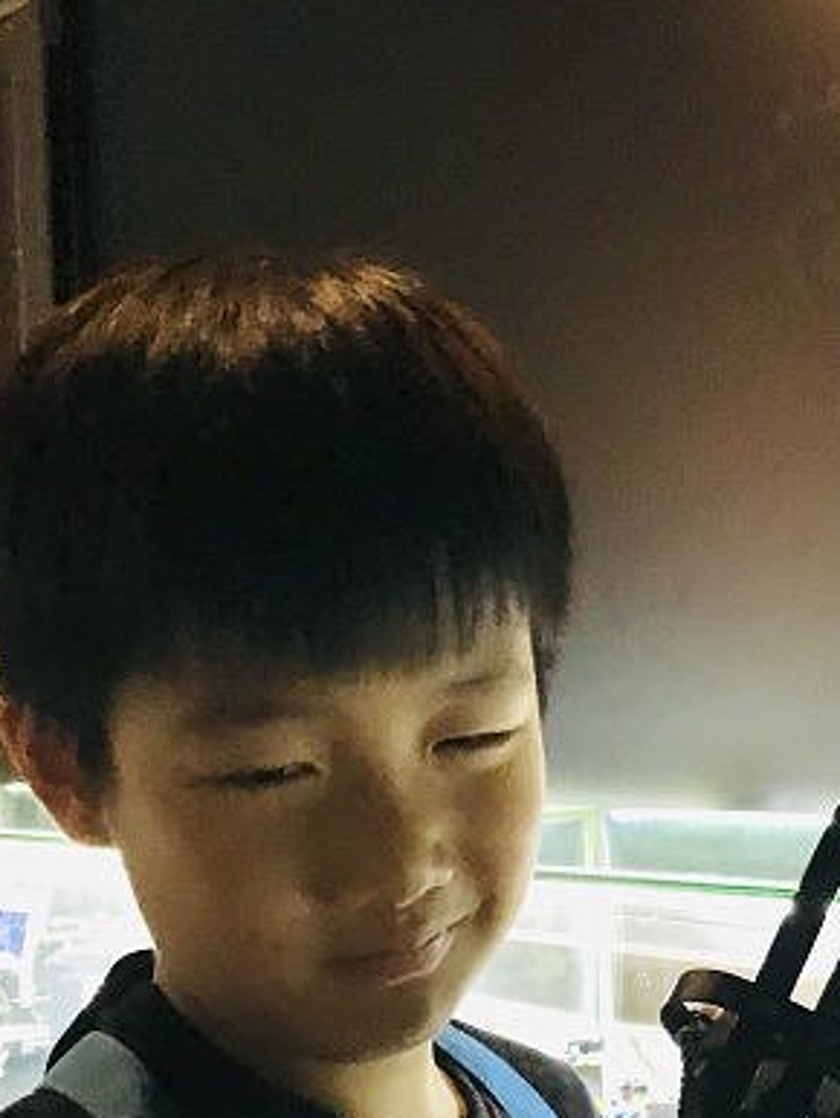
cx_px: 600
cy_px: 765
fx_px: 1875
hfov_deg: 25.0
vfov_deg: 32.9
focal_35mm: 58
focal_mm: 3.99
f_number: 1.8
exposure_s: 1/15
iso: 100
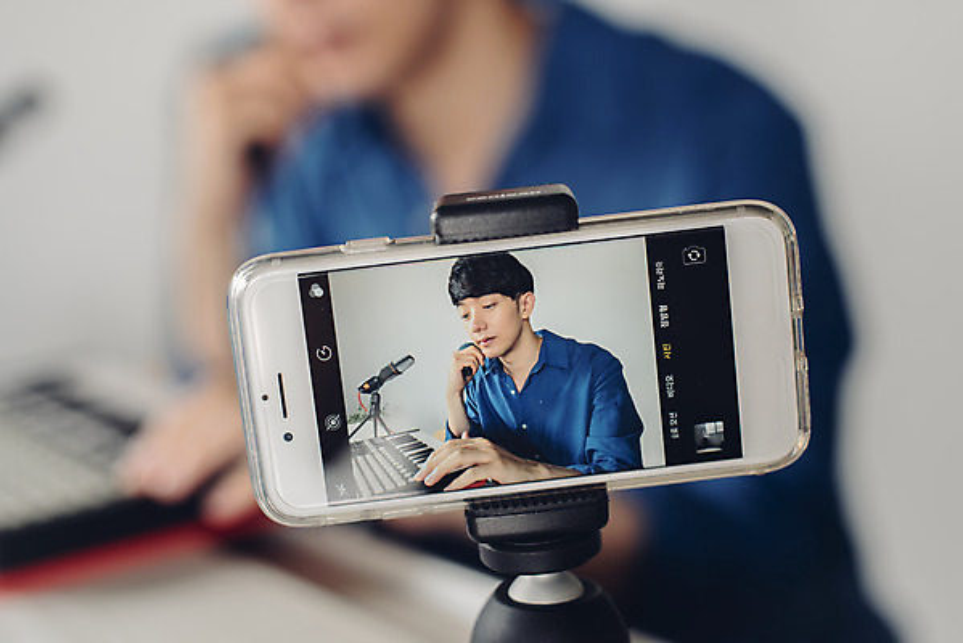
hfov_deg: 39.6
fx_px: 1338
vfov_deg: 27.0
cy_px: 322
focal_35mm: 50
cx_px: 482
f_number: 2.8
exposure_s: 1/100
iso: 320
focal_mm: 50
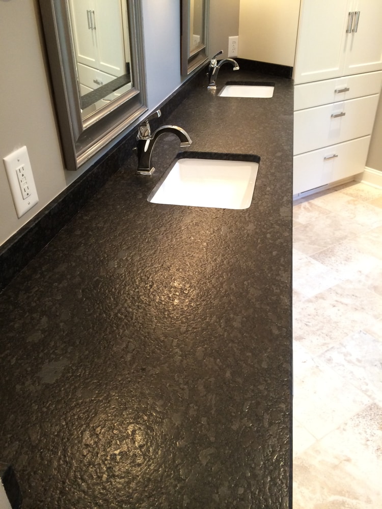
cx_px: 191
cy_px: 254
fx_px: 441
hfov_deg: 46.8
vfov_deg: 60.0
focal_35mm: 30
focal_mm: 4.12
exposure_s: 1/30
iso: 100
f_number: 2.2
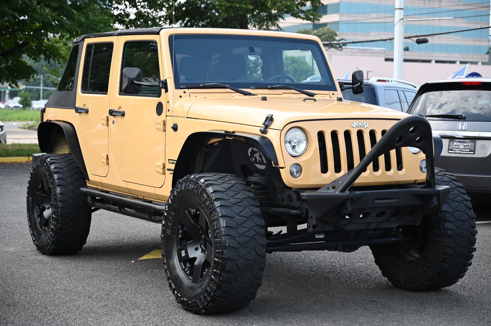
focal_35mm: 70
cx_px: 246
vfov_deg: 19.4
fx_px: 954
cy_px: 163
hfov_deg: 28.9
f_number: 4
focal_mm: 70
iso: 200
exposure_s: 1/250
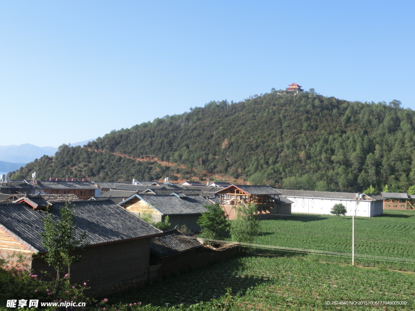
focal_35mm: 40
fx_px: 480
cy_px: 156
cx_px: 208
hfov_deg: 46.8
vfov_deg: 36.0
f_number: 10.1
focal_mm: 7.15
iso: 80
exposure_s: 1/50
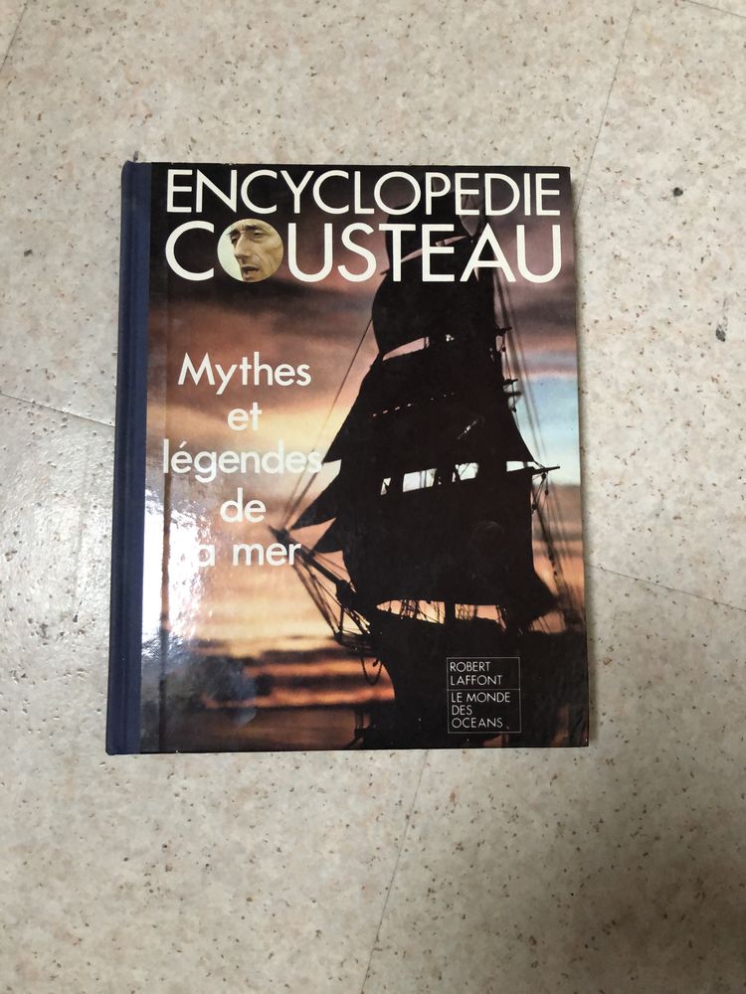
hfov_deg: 49.7
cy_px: 497
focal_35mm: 28
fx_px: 805
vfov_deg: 63.4
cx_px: 373
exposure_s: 1/60
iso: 320
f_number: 1.8
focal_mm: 3.99
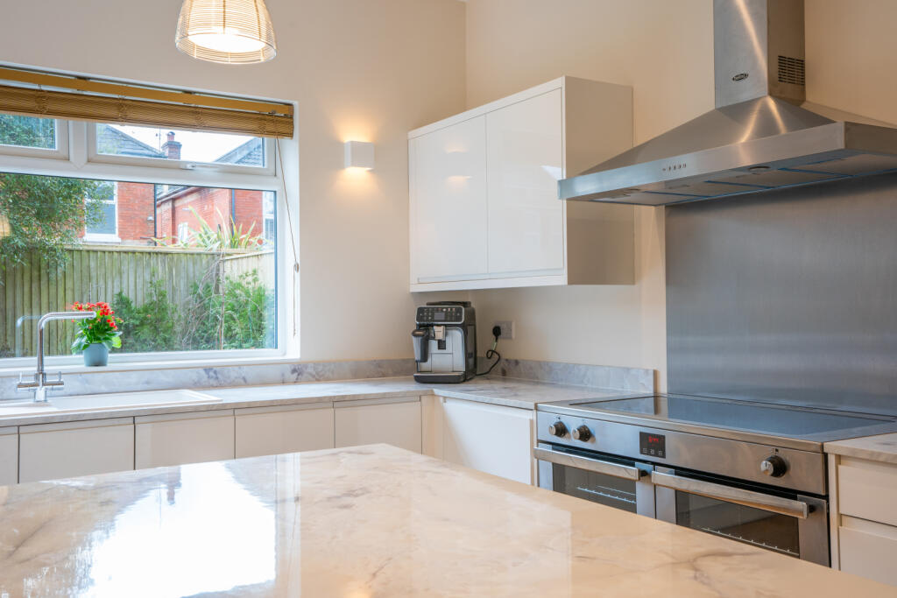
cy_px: 299
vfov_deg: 37.9
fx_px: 872
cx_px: 448
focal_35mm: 35
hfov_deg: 54.4
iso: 400
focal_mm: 35
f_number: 11
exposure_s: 1/10
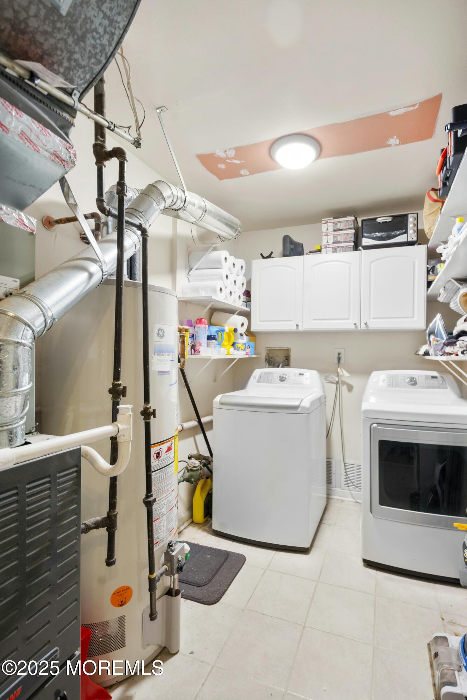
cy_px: 350
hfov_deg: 77.3
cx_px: 234
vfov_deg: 100.4
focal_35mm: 15
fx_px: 292
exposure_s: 1.3
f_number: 8
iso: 250
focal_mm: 10
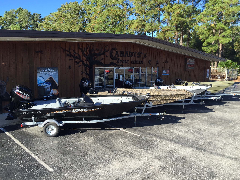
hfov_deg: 61.7
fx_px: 201
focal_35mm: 29
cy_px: 90
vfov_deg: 48.2
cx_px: 120
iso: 32
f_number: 2.2
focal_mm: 4.15
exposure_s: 1/670
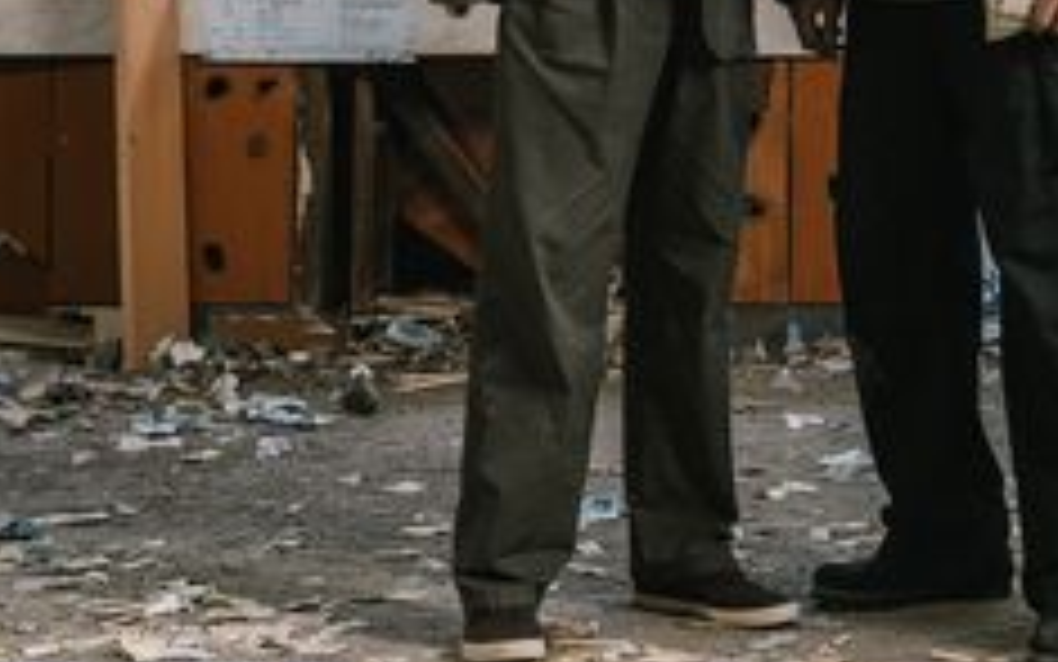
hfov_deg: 24.3
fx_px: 2394
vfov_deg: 15.4
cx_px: 941
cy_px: -54
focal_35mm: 83
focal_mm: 33
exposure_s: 1/100
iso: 320
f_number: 4
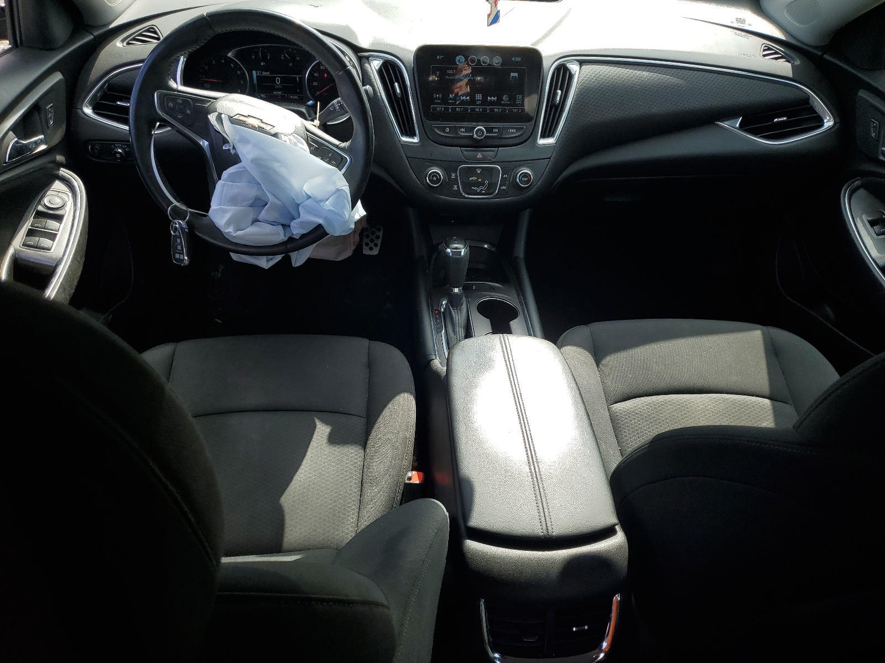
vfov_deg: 53.1
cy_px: 332
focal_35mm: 26
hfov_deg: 67.3
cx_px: 442
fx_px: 665
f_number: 1.5
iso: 50
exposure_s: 1/1250
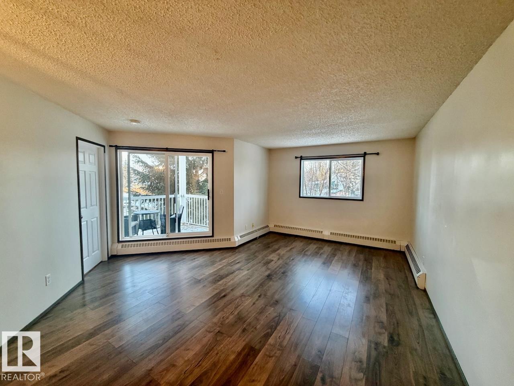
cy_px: 193
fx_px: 208
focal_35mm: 14
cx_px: 257
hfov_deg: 102.1
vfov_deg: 85.7
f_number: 2.2
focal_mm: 2.22
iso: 250
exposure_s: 1/60
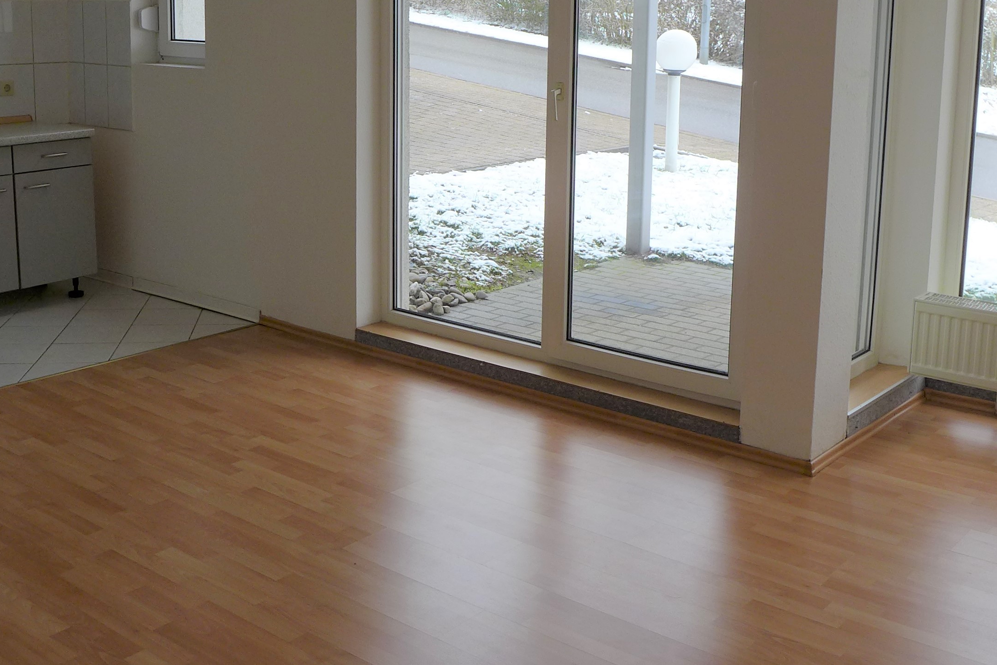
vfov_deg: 31.5
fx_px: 1163
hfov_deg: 46.4
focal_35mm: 42
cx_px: 462
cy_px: 194
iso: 80
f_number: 2.8
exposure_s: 1/320
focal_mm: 4.7
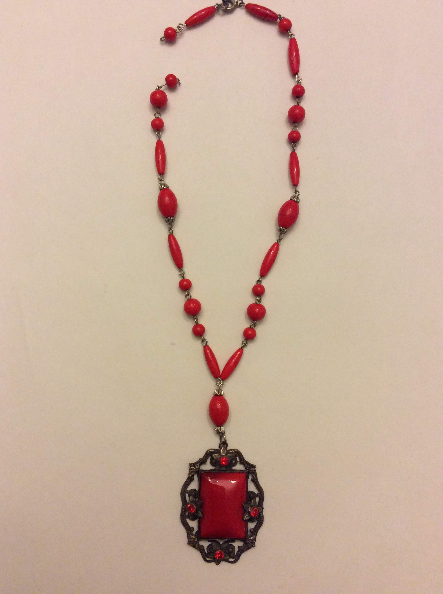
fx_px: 547
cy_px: 297
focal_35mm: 32
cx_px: 222
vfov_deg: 56.9
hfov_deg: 44.1
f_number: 2.4
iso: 160
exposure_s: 1/24
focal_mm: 3.3
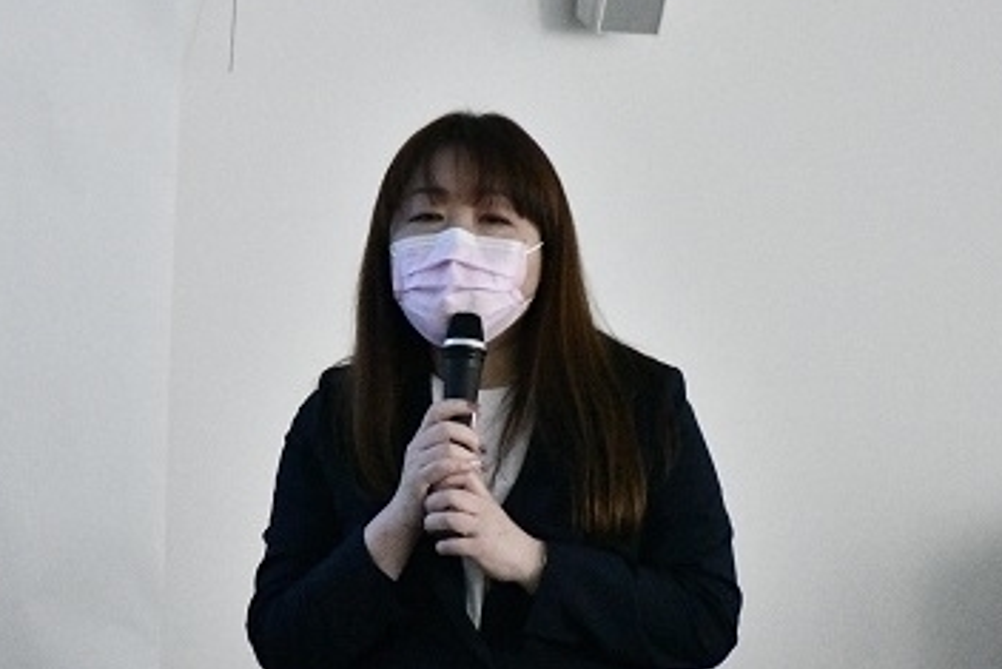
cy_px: 353
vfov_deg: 3.8
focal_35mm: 358
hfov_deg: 5.8
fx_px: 9968
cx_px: 458
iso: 16000
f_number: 5.6
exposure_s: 1/250
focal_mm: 140
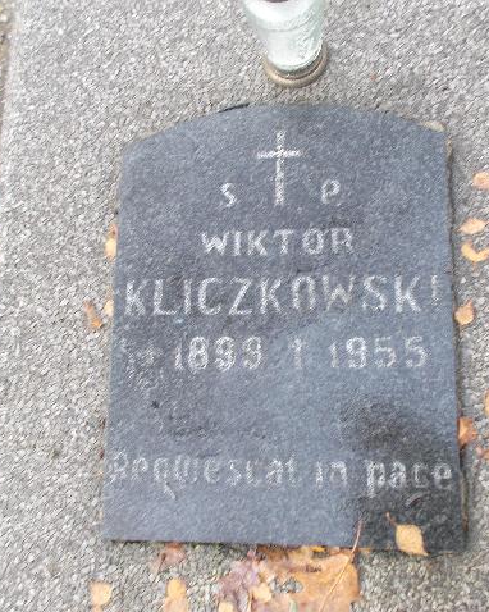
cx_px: 268
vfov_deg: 52.9
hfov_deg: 43.3
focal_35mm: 34
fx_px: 615
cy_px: 306
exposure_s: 1/30
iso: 80
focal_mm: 4.6
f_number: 3.2
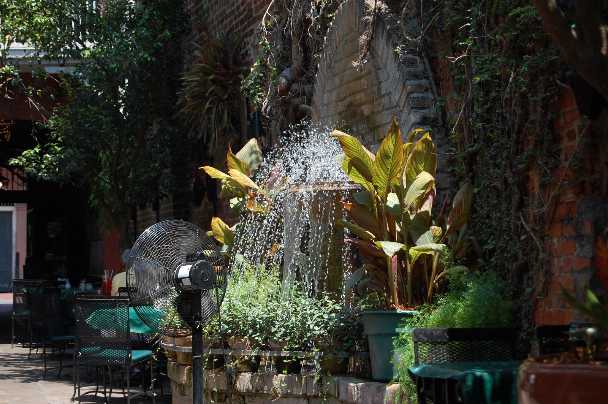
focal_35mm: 82
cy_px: 202
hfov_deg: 24.6
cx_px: 304
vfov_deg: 16.5
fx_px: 1392
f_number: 5.6
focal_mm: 55
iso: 400
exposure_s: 1/500
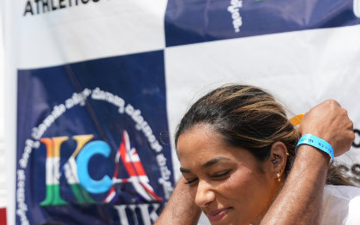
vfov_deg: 10.0
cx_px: 282
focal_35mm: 130
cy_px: 232
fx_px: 1277
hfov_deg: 15.9
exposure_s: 1/5000
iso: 250
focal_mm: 52.5
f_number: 2.8
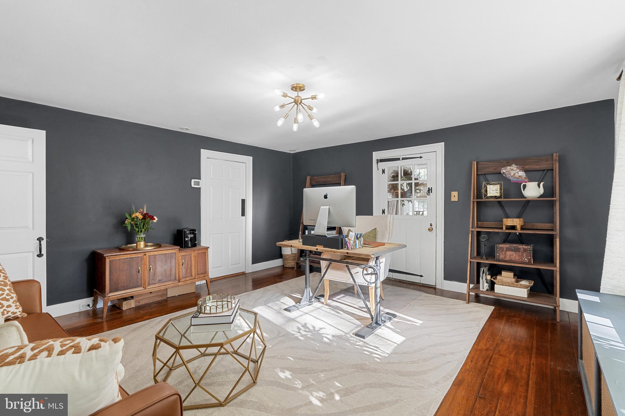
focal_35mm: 16
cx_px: 312
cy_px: 208
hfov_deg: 96.7
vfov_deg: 73.7
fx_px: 278
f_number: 8
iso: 400
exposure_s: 1/5
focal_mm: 16
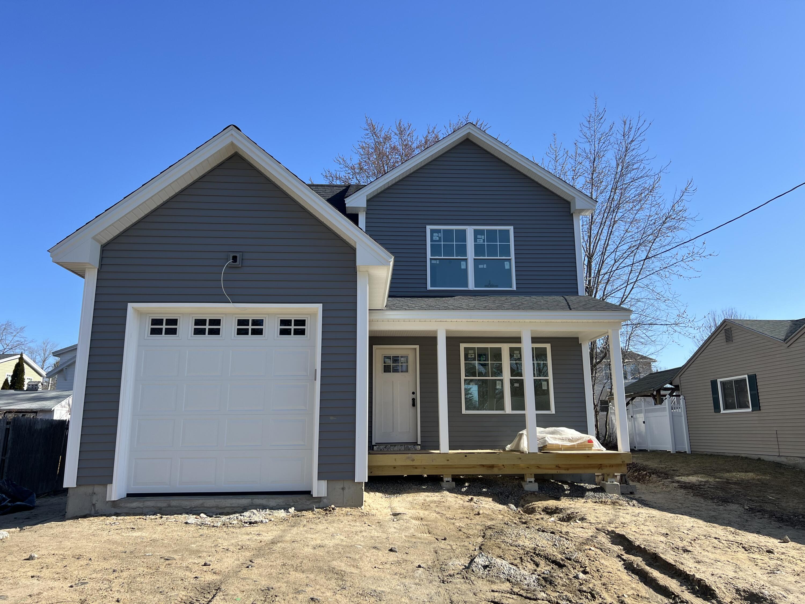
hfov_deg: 67.3
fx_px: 605
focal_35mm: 26
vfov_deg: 53.1
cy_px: 302
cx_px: 402
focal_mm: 5.7
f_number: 1.5
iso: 50
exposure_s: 1/2695
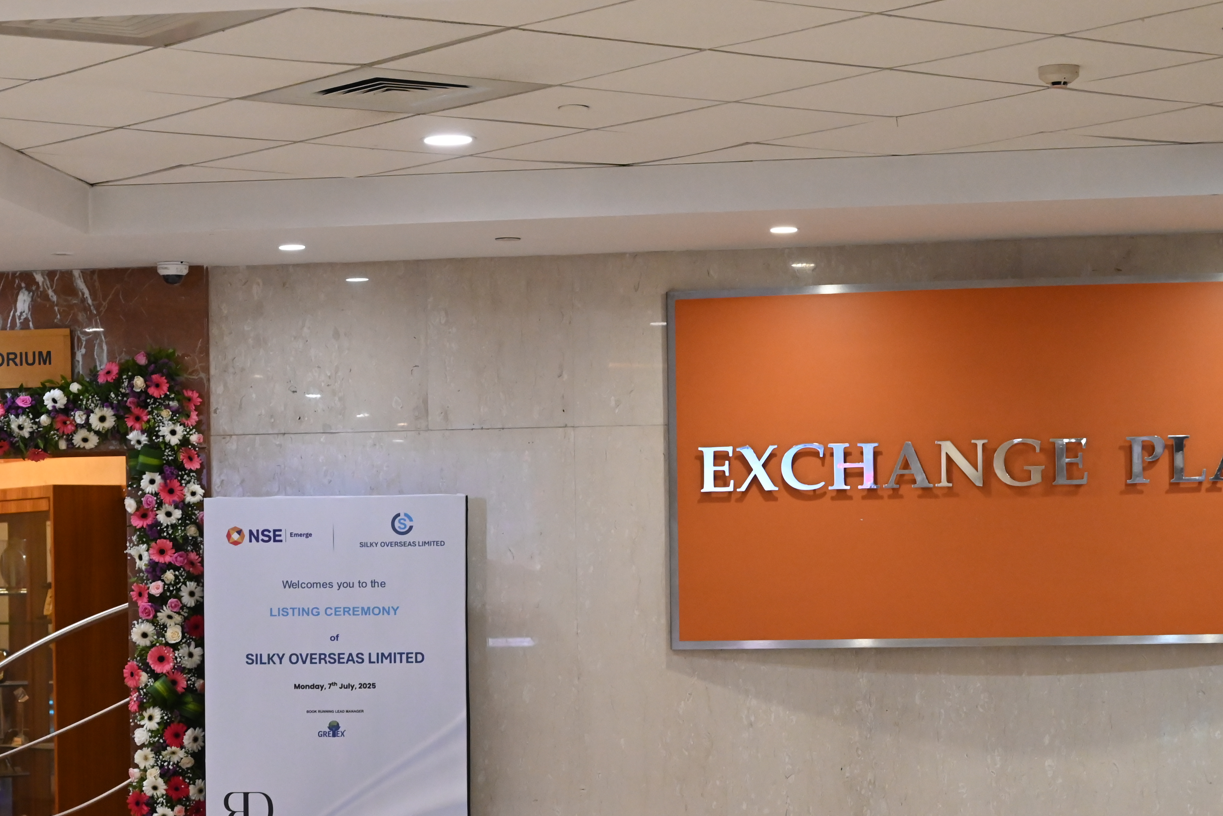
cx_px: 416
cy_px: 664
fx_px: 3160
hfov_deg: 21.8
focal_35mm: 93
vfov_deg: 14.6
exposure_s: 1/125
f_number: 5.6
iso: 4000
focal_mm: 55
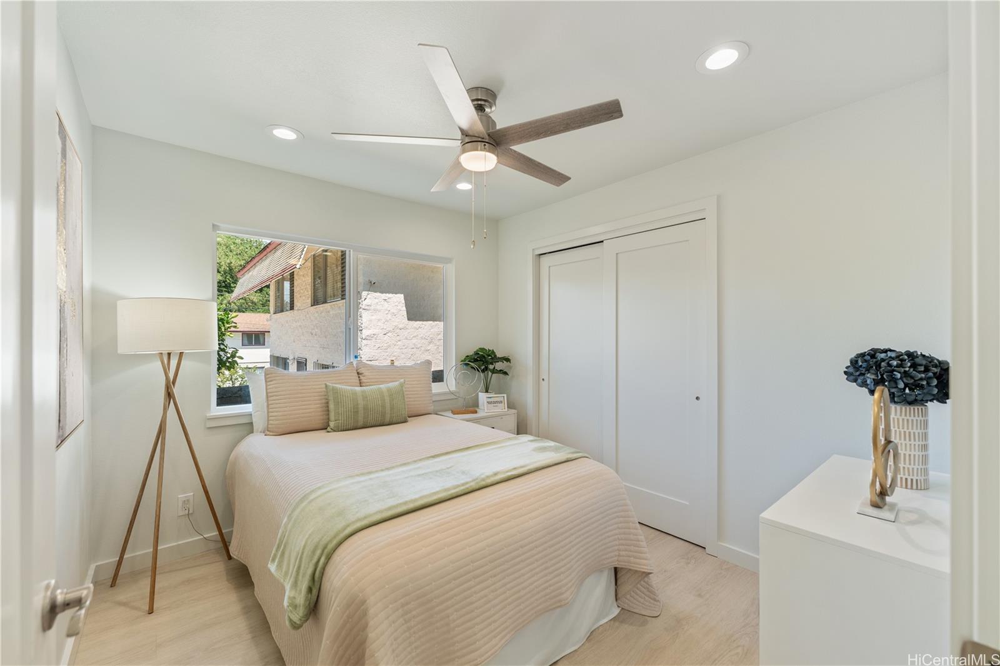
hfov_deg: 101.5
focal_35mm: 15
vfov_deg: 78.4
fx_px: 408
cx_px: 500
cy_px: 333
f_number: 4.5
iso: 400
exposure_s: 1/320
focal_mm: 14.7
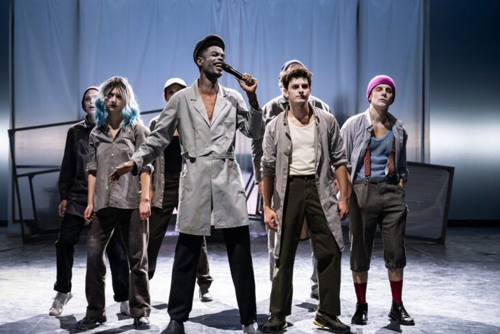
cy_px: 173
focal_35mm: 64
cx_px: 235
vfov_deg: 21.3
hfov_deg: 31.4
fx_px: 889
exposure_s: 1/160
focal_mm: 57
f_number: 4
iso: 5000
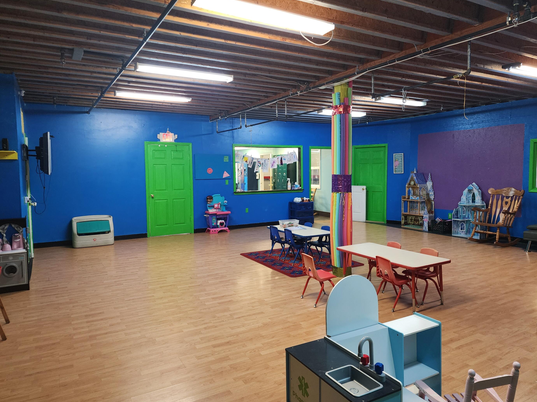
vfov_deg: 54.9
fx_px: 388
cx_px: 273
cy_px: 192
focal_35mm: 25
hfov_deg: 69.4
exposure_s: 1/120
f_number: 1.8
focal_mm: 6.4
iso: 500
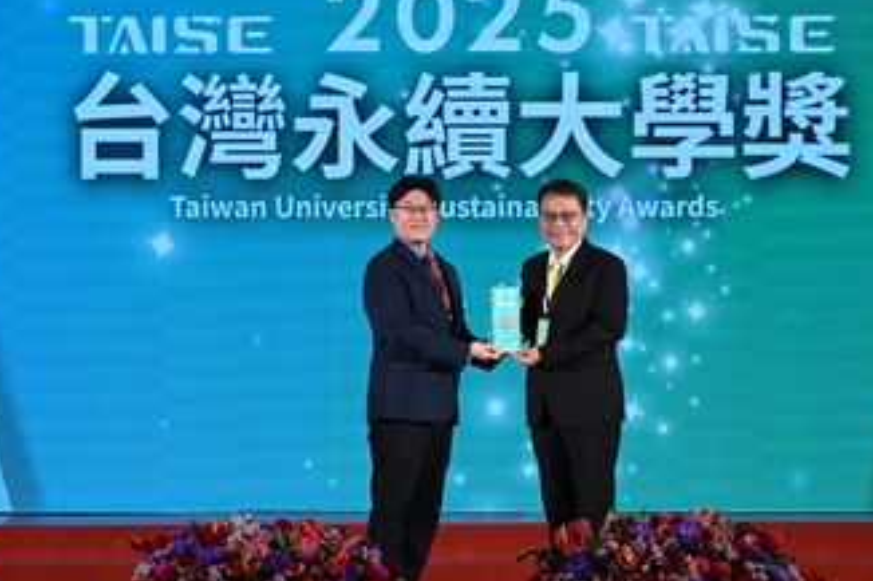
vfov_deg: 4.0
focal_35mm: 344
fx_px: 8337
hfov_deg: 6.0
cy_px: 280
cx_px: 453
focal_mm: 280
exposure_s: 1/192
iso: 1250
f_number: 7.1
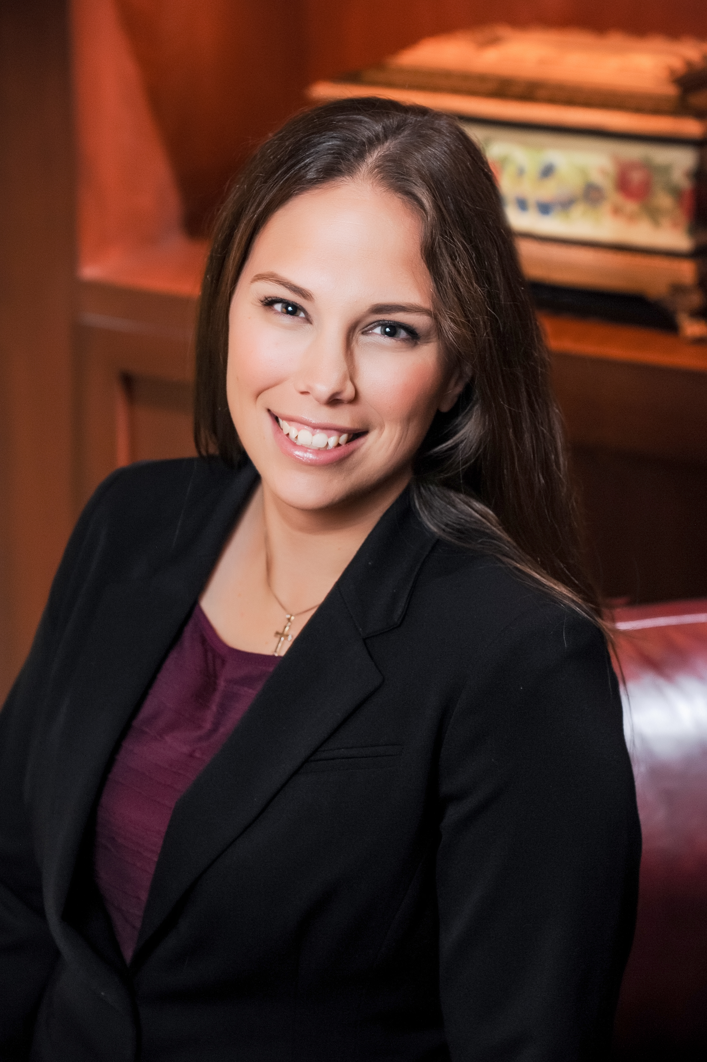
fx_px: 3539
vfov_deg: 17.1
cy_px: 531
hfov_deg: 11.4
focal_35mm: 120
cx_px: 354
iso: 1250
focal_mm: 120
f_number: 5.6
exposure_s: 1/40
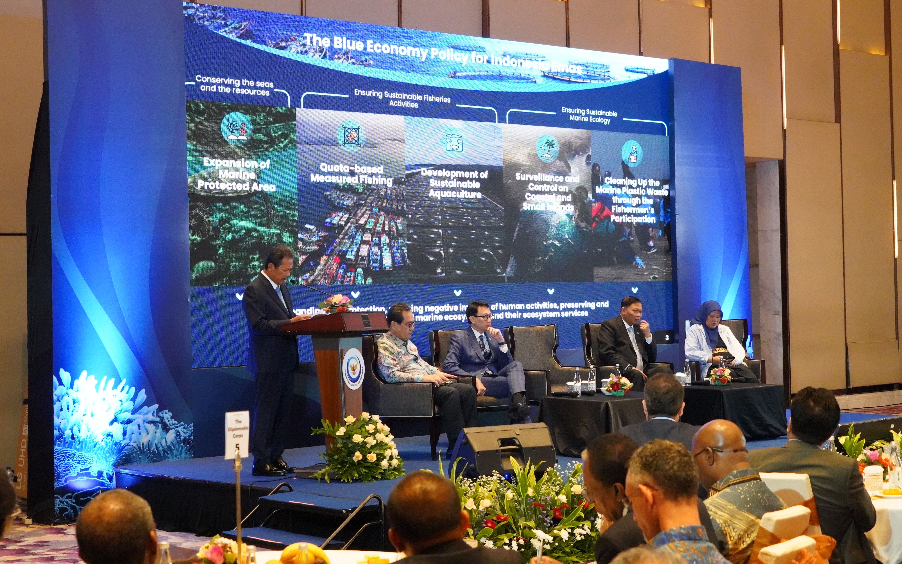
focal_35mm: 61
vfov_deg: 21.3
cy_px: 264
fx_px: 1500
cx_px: 446
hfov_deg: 33.5
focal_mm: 59
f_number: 8
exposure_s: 1/125
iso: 20000
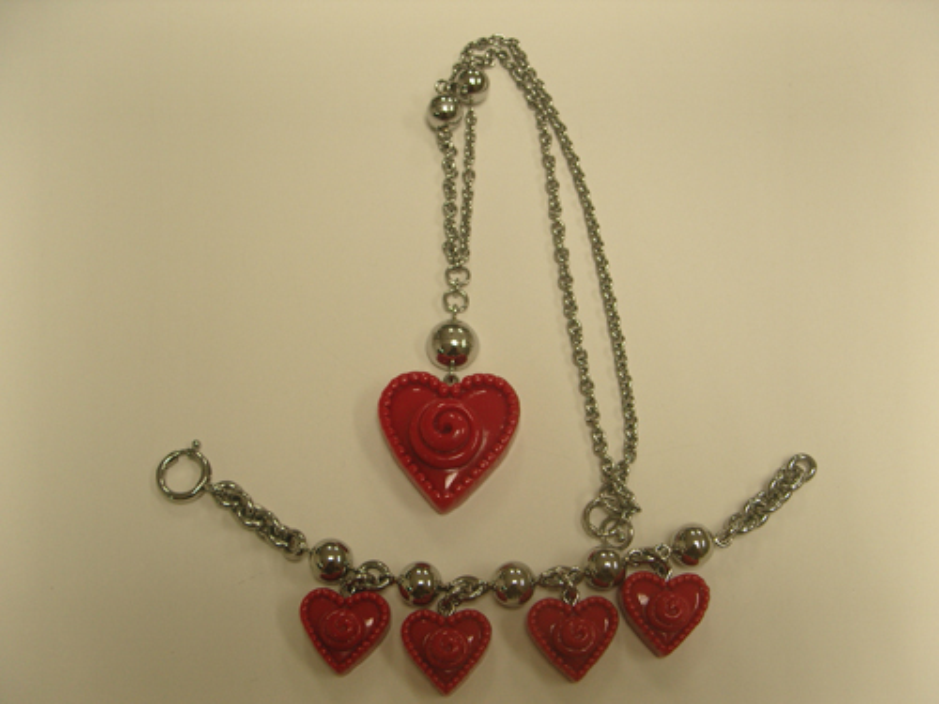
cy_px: 352
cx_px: 470
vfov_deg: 37.7
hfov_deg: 49.0
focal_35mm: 38
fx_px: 1031
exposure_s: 1/40
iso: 100
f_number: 2.8
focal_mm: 7.8
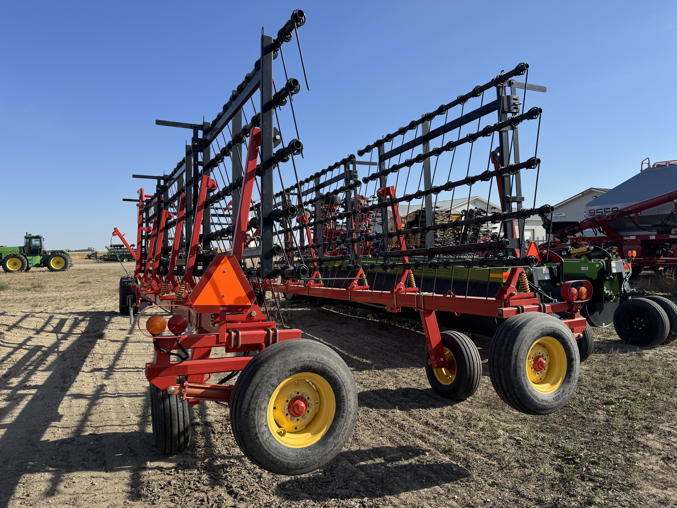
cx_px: 338
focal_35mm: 24
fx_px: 469
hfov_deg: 71.6
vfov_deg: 56.8
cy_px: 254
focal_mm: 6.76
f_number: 1.78
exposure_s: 1/3597
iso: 80
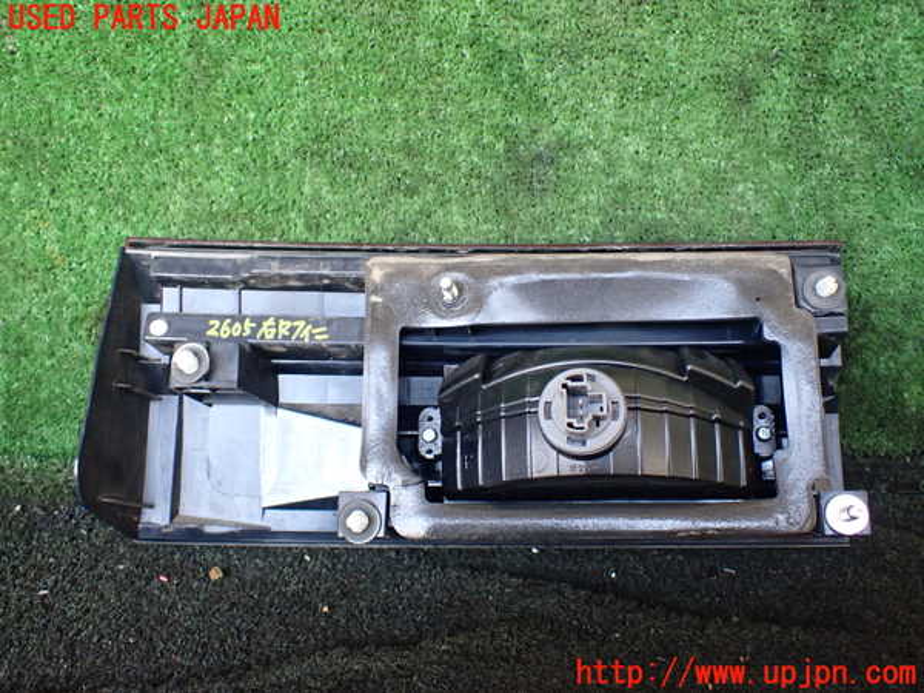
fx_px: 801
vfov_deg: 46.8
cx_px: 462
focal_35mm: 30
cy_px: 346
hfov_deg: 60.0
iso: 500
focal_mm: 5.4
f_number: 2.3
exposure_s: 1/125
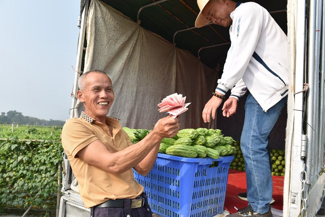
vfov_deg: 45.0
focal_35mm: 29
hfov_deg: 63.6
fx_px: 262
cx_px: 162
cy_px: 108
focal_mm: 29
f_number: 9
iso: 200
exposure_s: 1/320
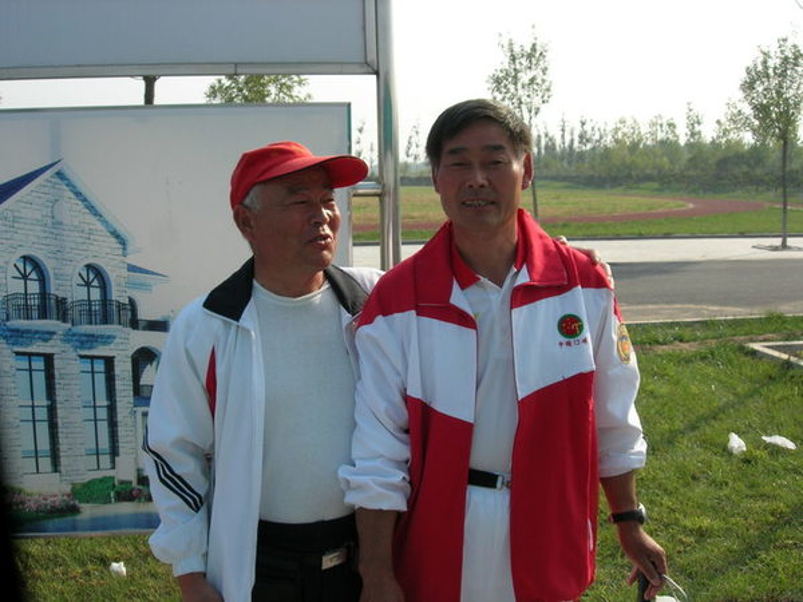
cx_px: 402
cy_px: 301
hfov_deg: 49.0
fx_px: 881
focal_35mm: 38
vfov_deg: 37.7
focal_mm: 7.8
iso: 64
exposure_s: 1/386
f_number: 4.8
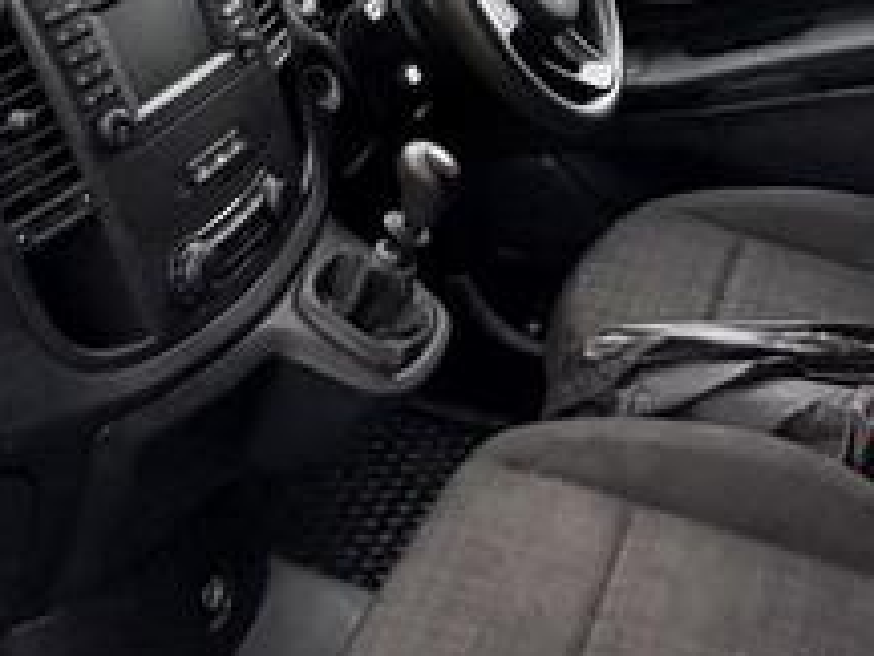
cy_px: 162
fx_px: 1464
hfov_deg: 32.6
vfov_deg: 24.9
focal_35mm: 58
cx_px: 660
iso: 250
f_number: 2.2
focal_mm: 2.22
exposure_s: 1/74
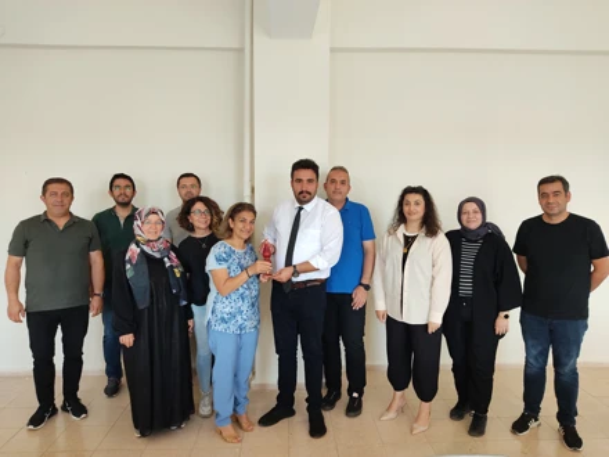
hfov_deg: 67.3
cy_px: 228
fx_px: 457
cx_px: 304
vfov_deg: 53.1
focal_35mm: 26
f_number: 1.79
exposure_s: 1/33
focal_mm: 4.74
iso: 155
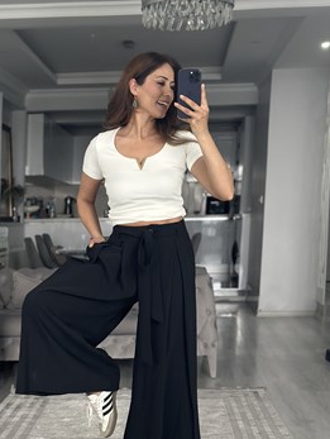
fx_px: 888
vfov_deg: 27.7
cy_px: 271
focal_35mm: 70
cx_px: 116
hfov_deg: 21.0
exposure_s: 1/60
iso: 320
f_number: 1.78
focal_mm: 6.86
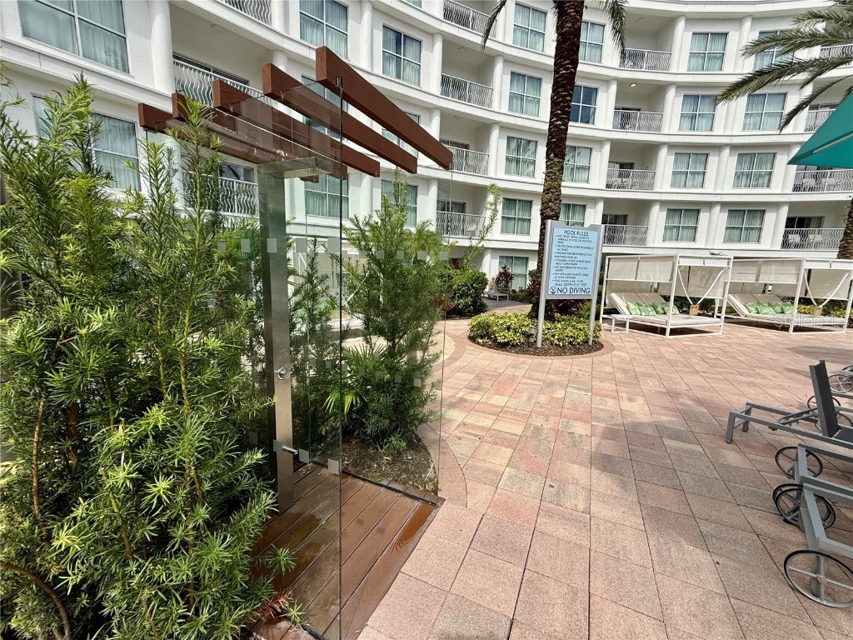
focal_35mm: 14
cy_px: 320
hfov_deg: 102.1
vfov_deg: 85.7
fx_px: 345
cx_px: 426
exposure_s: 1/1745
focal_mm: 2.22
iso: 50
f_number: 2.2
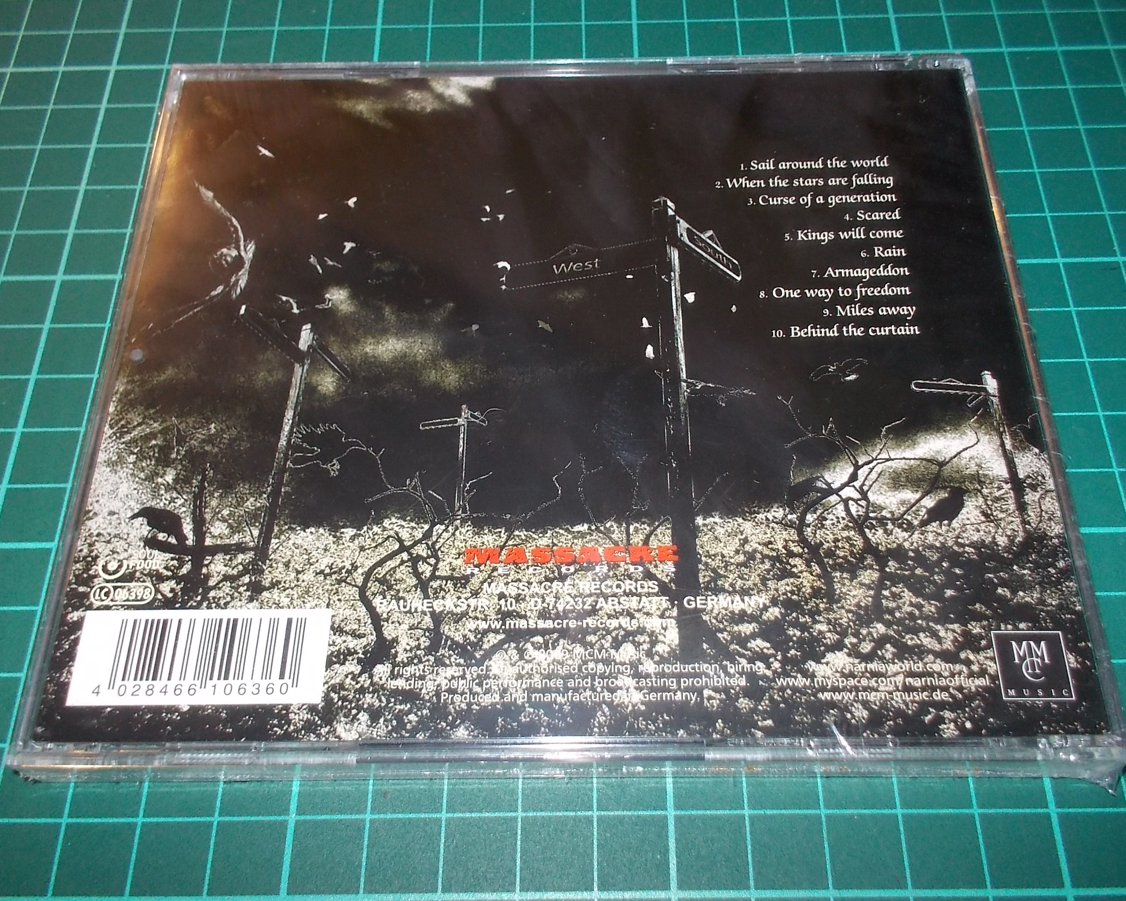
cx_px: 584
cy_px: 454
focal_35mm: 31
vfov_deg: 47.1
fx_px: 1033
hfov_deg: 57.2
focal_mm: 4.1
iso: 200
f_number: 3.3
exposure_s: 1/30
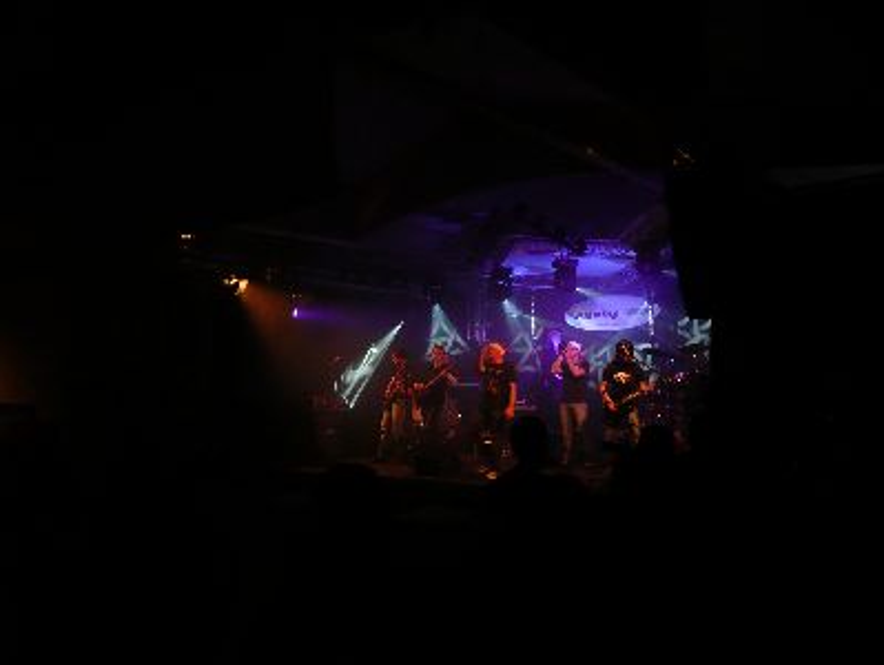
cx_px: 442
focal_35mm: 28
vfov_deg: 49.8
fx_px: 716
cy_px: 332
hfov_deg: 63.4
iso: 200
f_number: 3.3
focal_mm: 4.6
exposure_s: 1/8
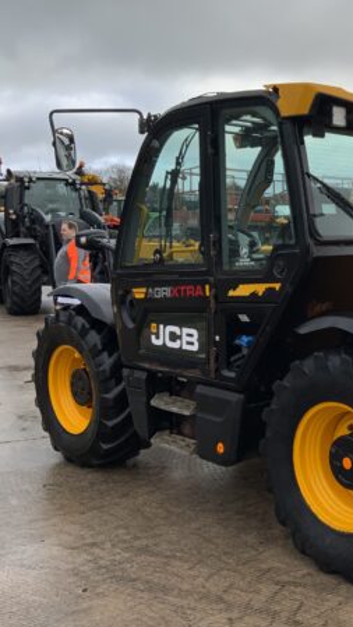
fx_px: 748
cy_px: 324
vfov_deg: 45.4
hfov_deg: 24.5
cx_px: 402
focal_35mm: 45
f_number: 1.8
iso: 16
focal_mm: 3
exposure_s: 1/461
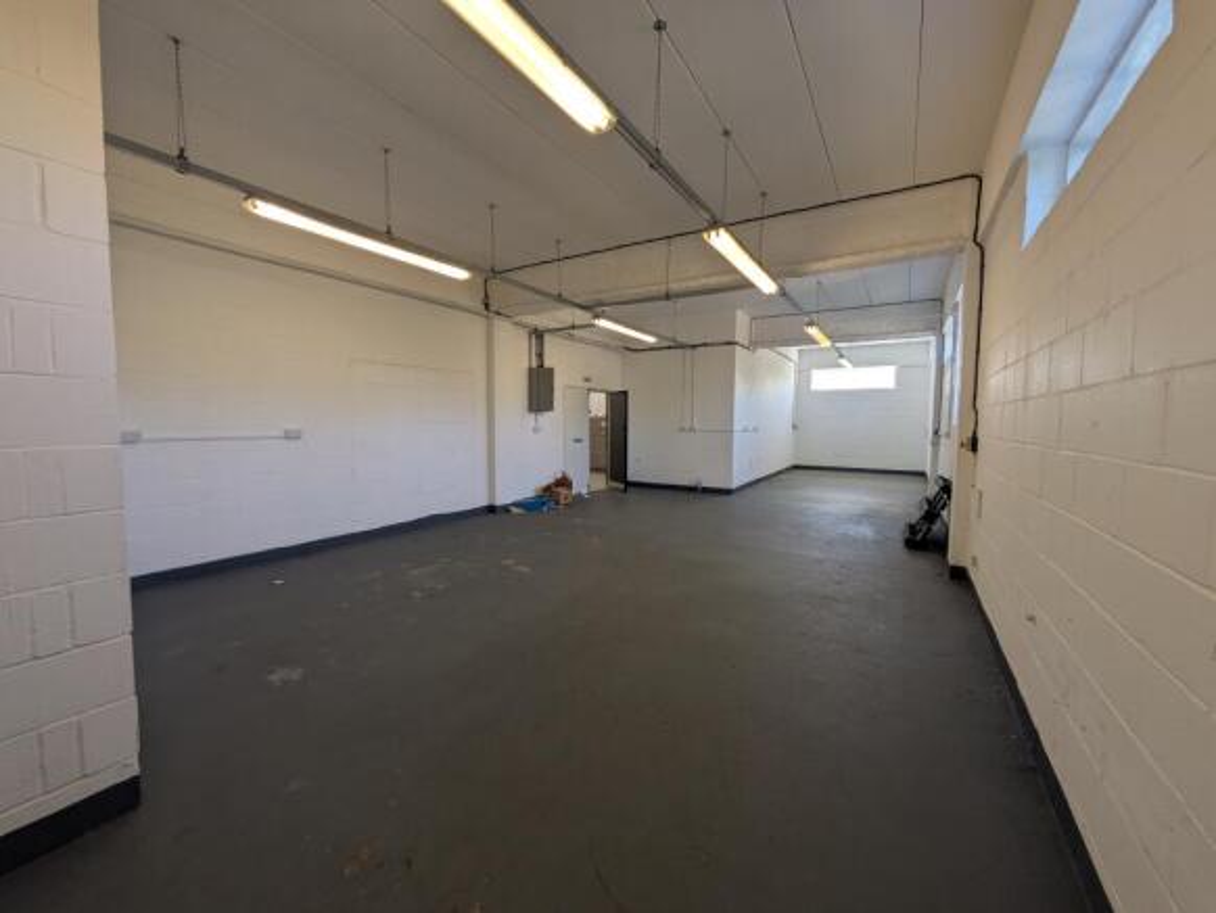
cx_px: 608
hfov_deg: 102.0
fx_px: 492
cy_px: 456
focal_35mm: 14
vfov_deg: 85.7
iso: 55
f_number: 2.2
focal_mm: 1.83
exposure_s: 1/100
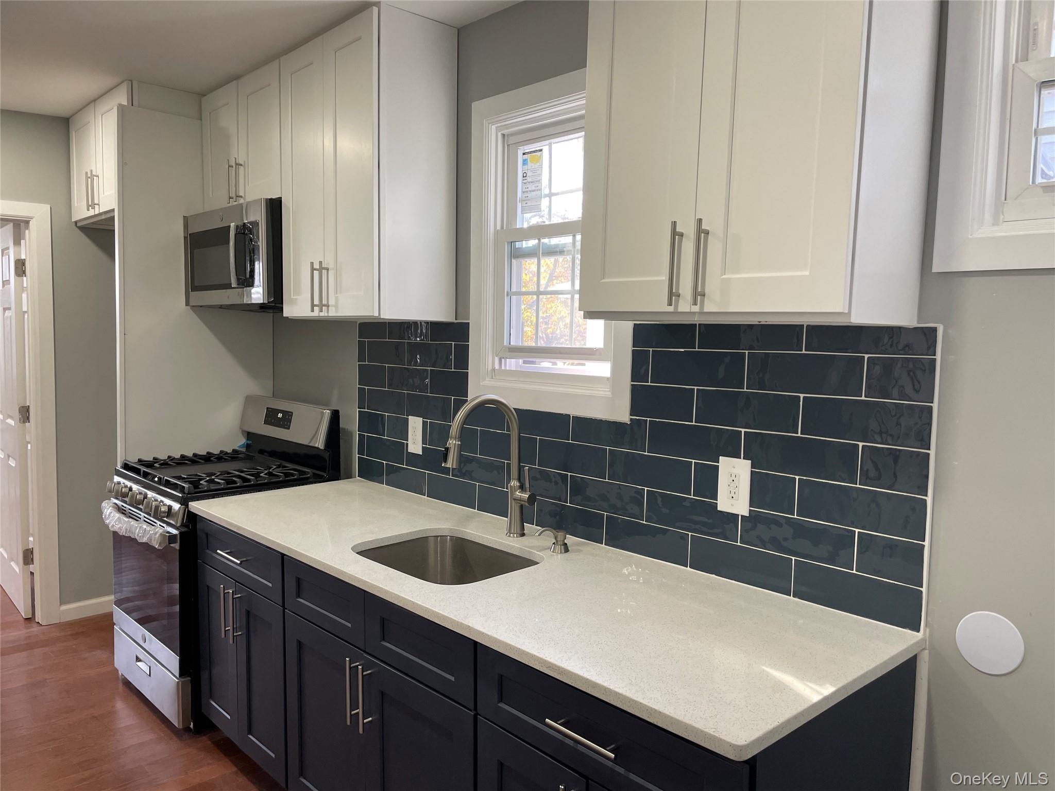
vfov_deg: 53.1
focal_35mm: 26
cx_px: 528
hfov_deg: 67.3
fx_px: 792
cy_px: 396
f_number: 1.6
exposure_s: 1/120
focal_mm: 4.2
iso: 125
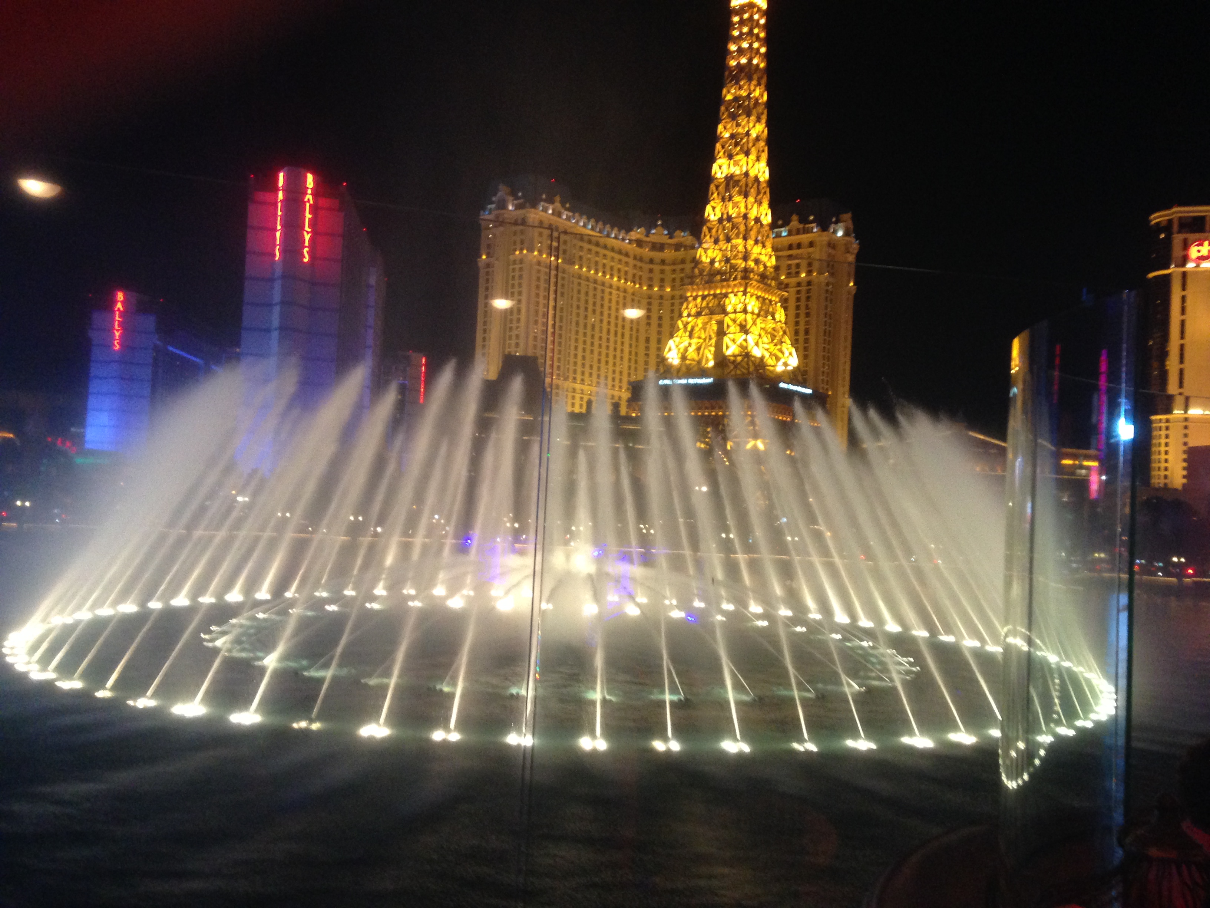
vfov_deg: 42.9
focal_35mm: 33
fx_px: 1154
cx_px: 605
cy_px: 454
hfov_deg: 55.4
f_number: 2.4
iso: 250
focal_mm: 4.12
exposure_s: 1/20
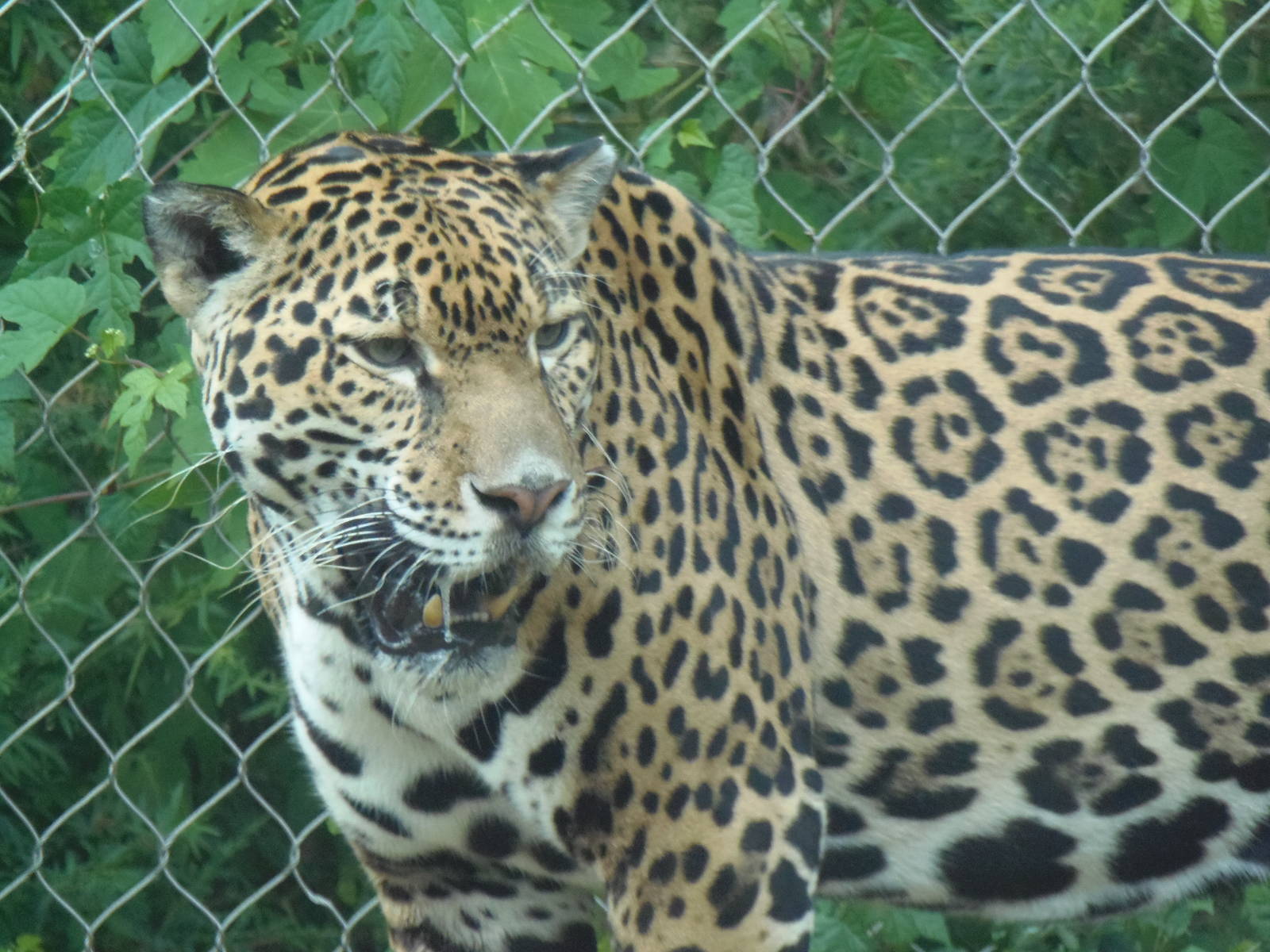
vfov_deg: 2.9
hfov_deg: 3.9
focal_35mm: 514
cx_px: 635
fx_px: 18858
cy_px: 476
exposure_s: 1/125
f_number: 5
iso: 400
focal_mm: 95.3
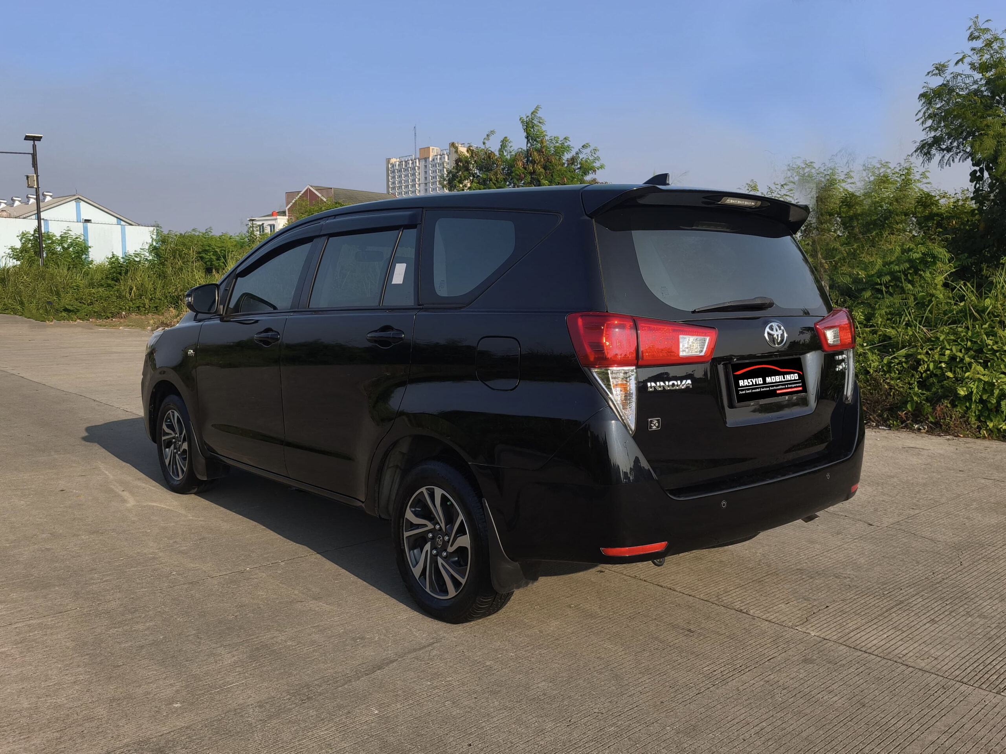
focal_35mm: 23
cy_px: 377
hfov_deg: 73.9
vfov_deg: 58.9
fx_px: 668
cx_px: 503
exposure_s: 1/2663
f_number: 1.6
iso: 50
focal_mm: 6.57
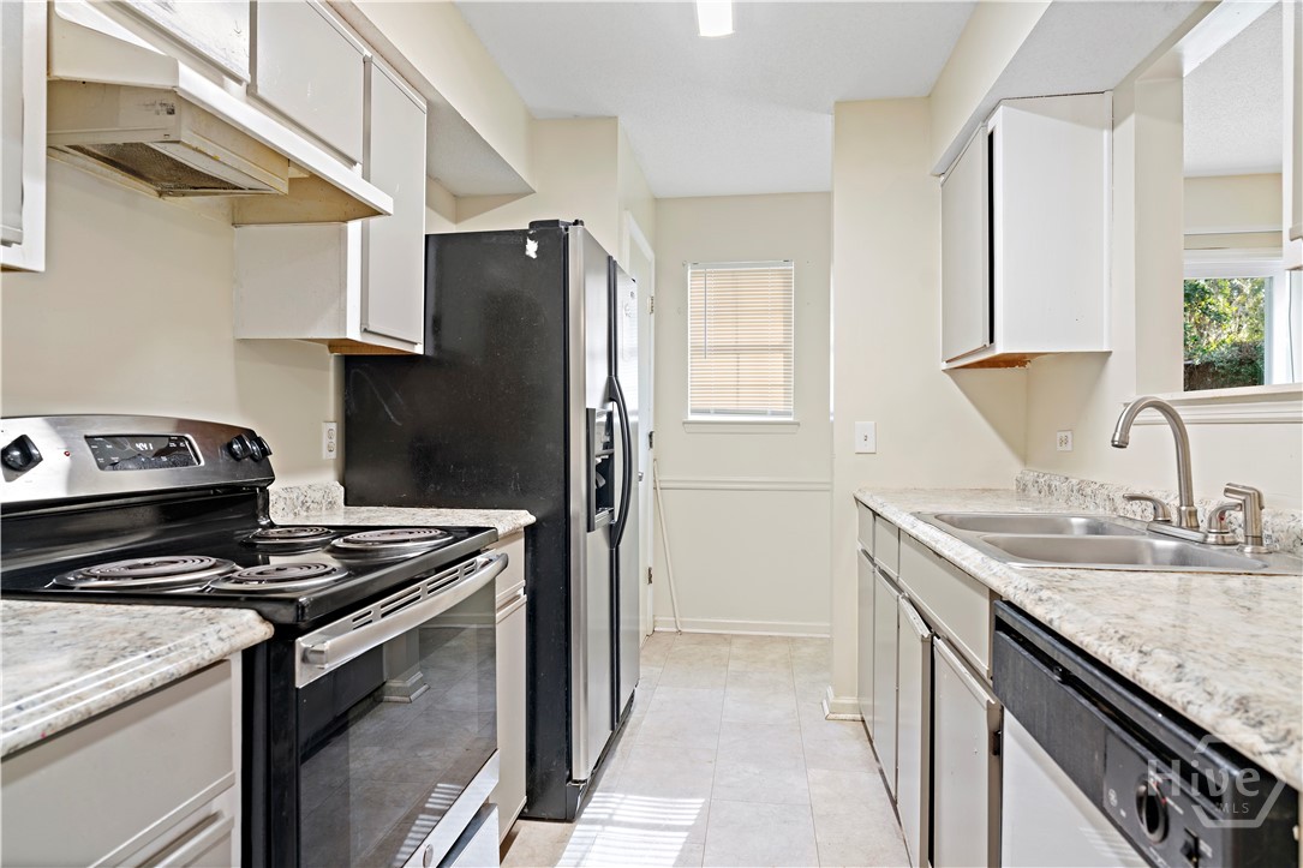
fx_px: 724
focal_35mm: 20
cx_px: 652
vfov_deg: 61.9
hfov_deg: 84.0
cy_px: 434
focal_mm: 20
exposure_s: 1/2.5
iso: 640
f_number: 5.6
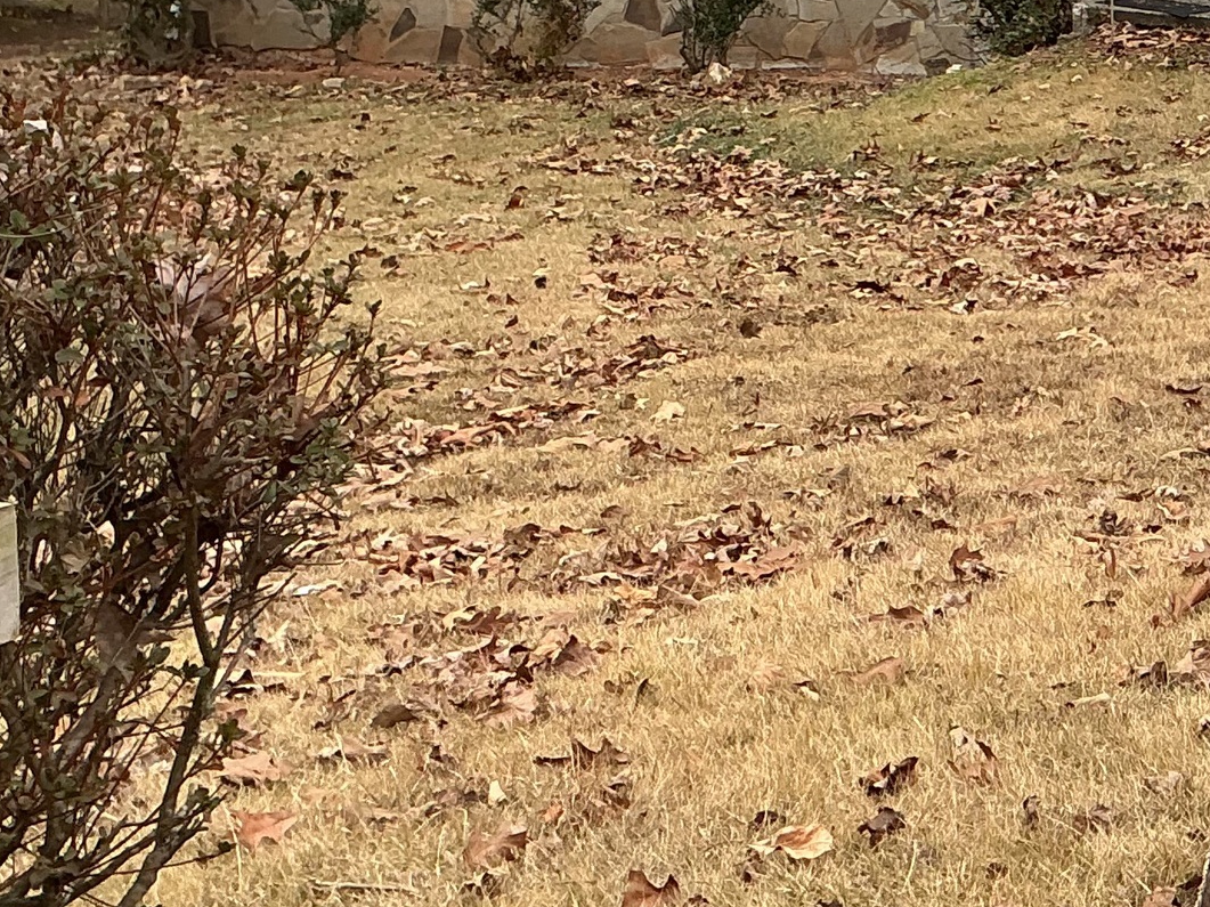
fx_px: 2935
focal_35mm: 84
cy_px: 23
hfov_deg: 22.0
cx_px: 1331
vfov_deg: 17.2
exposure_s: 1/435
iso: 25
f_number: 1.8
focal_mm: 3
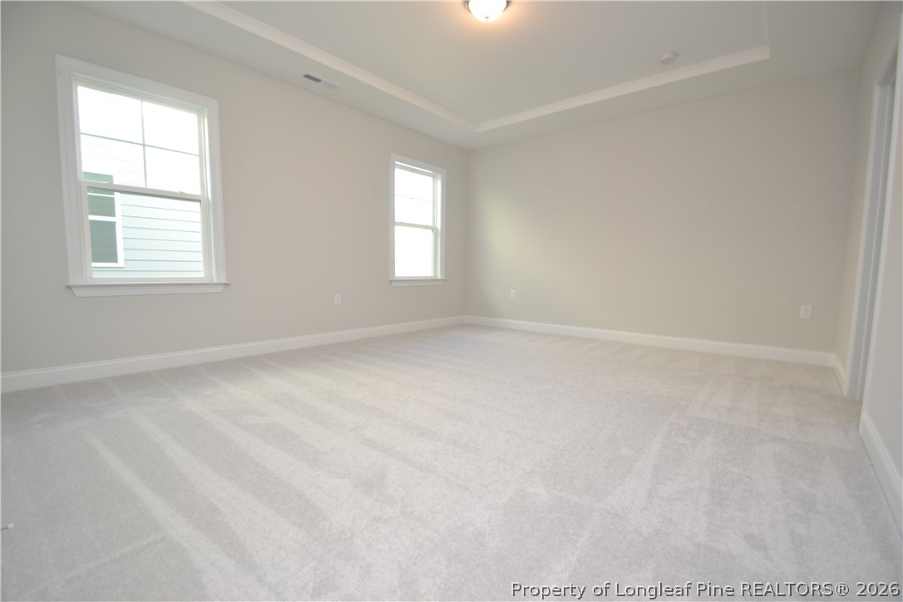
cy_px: 301
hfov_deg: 100.4
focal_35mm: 15
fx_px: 376
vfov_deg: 77.3
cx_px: 452
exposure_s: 1/60
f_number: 4
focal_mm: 10
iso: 400
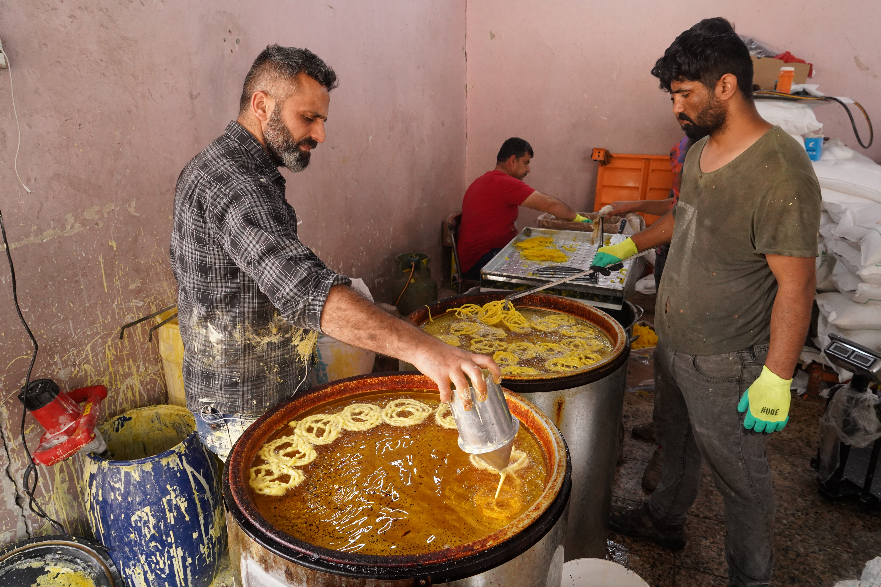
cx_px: 440
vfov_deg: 53.1
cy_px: 294
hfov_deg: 73.7
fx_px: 587
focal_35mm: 24
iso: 3200
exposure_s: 1/250
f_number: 7.1
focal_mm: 24
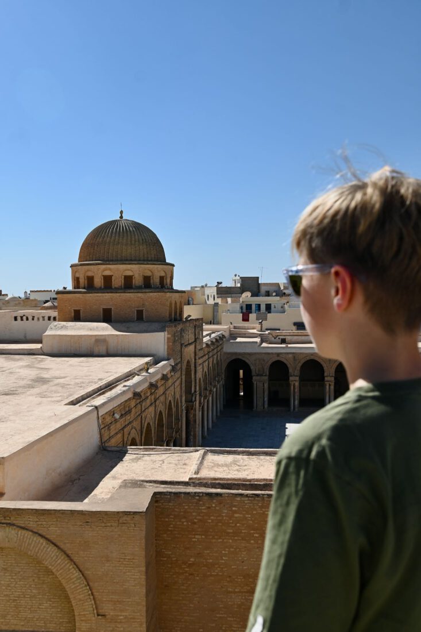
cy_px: 316
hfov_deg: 36.9
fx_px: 632
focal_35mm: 36
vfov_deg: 53.1
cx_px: 210
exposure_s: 1/320
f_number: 6.3
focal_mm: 24
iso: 100
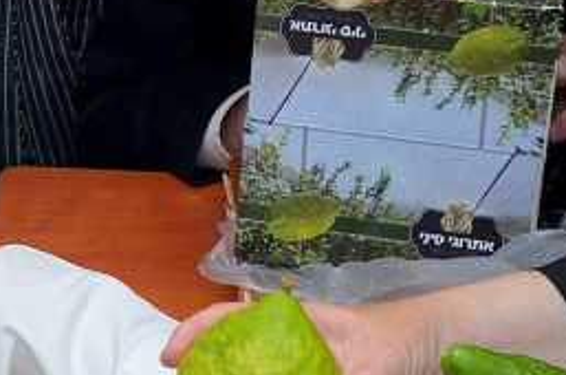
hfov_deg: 10.0
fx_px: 3184
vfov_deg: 6.7
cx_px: -123
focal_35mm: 203
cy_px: 258
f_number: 8
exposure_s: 1/160
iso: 800
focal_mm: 34
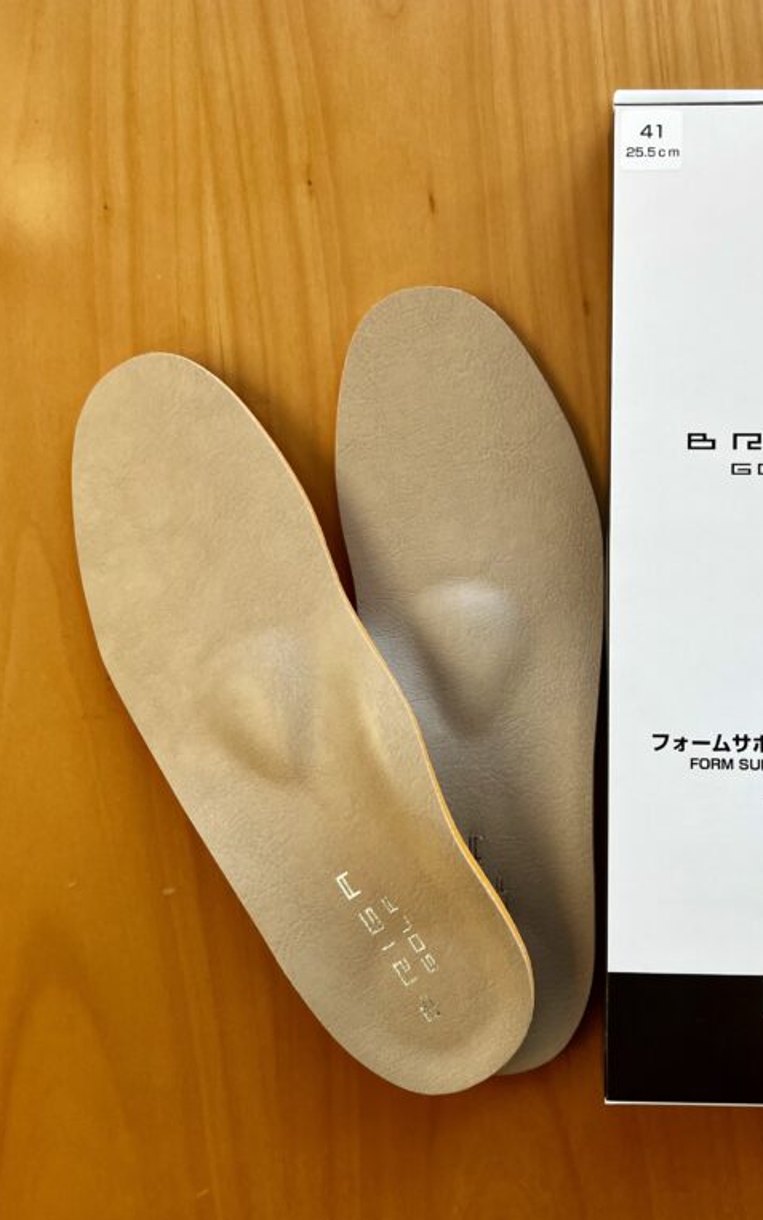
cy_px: 563
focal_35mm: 37
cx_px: 555
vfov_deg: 52.7
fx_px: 1231
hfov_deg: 33.9
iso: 50
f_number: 1.6
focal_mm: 5.1
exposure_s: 1/373
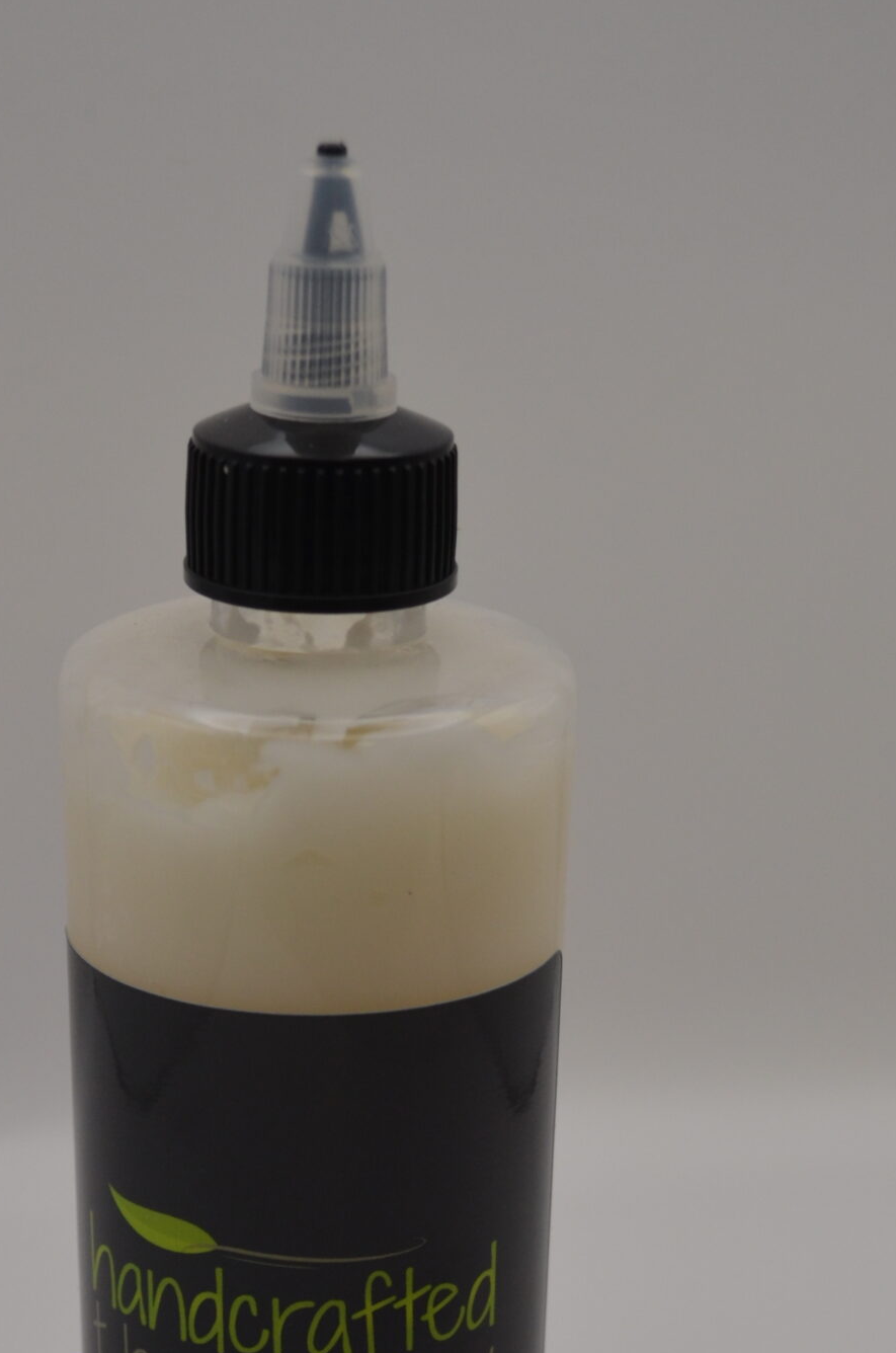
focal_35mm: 69
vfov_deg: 28.8
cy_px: 1033
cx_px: 328
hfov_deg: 19.6
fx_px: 2587
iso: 400
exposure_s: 1/100
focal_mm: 24
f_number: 5
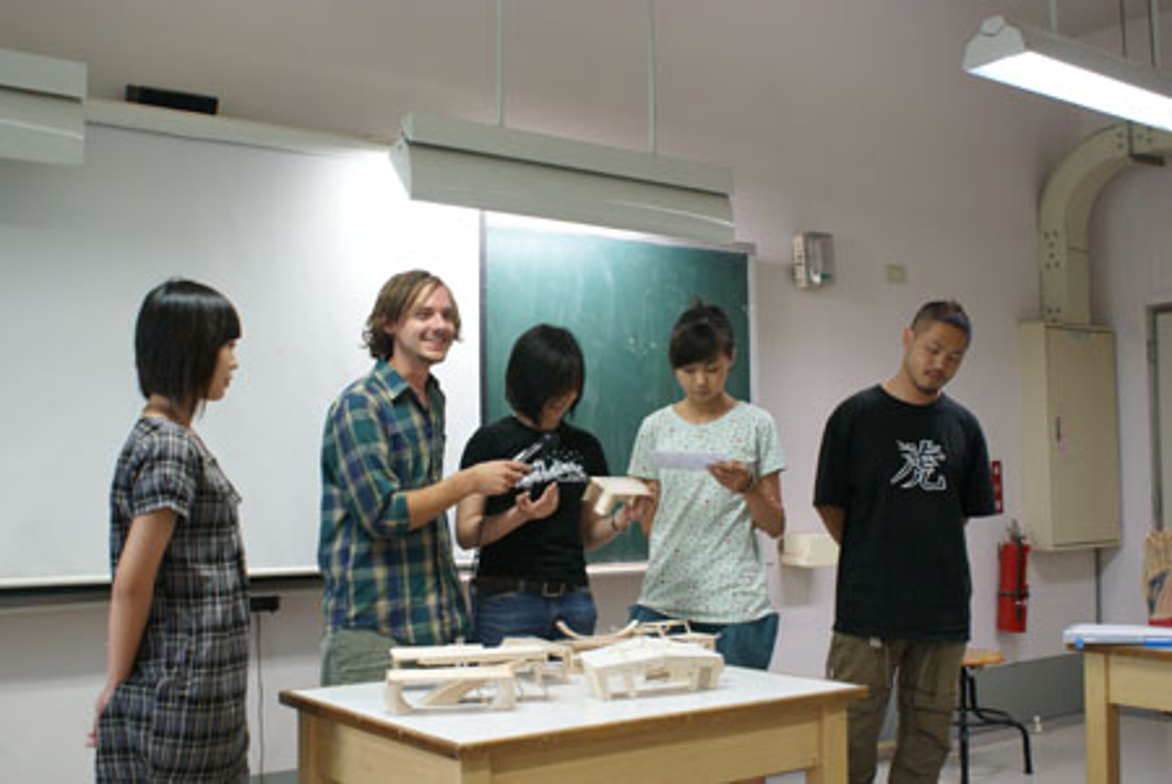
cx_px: 586
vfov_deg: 34.3
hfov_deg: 49.5
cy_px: 392
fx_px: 1271
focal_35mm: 39
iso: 320
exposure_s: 1/50
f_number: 4.5
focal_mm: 26
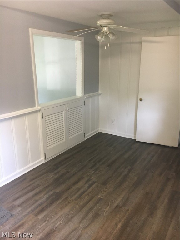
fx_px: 201
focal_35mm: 29
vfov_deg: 61.7
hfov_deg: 48.2
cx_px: 90
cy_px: 120
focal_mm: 4.15
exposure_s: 1/24
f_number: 2.2
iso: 200
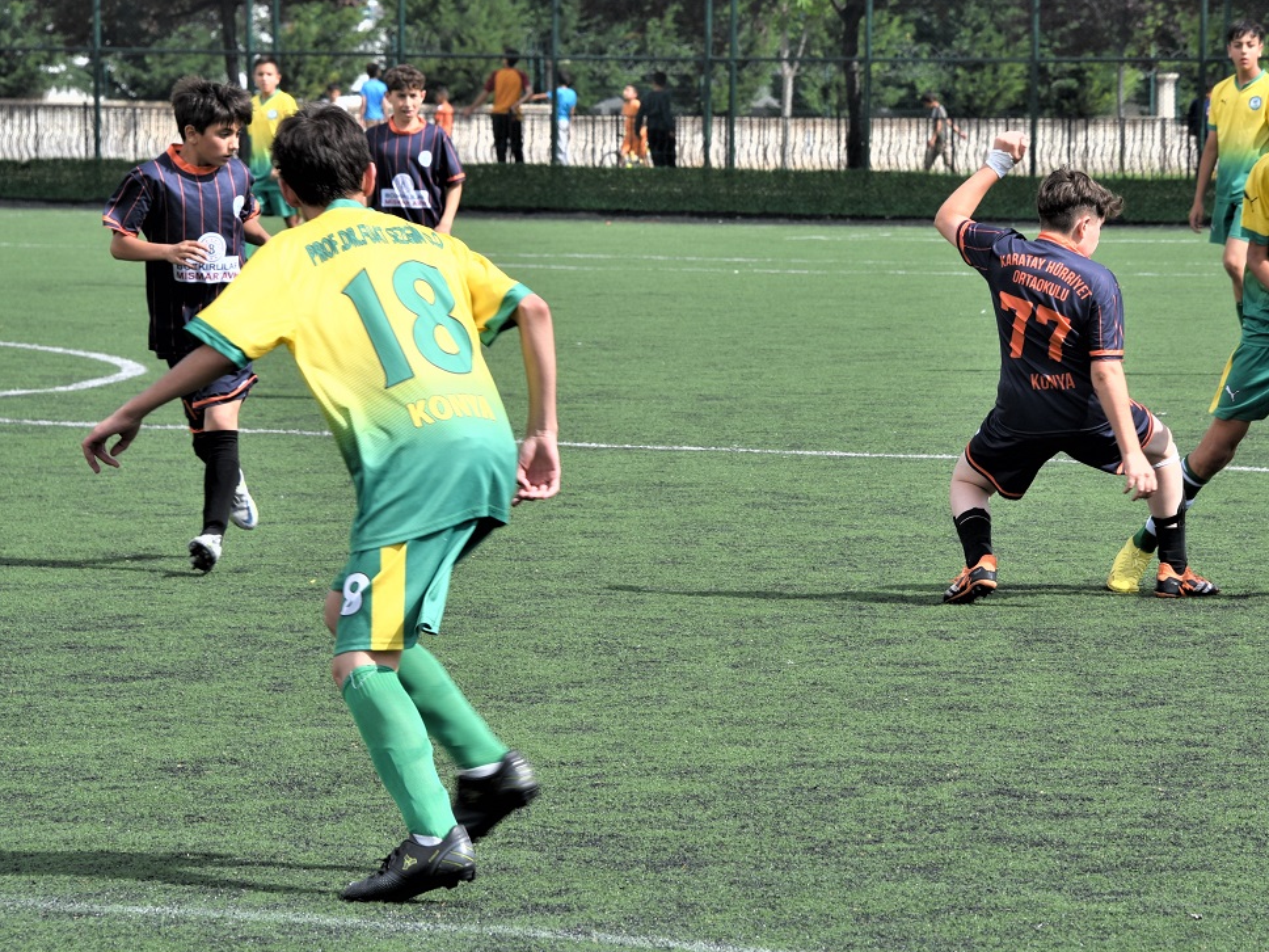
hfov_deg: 9.2
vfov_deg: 6.9
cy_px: 444
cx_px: 889
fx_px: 7918
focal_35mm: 216
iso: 200
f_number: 11
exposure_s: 1/320
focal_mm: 145
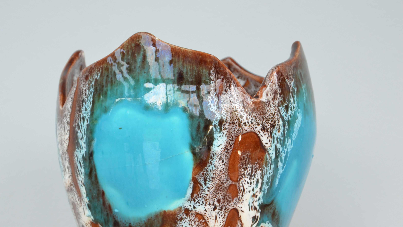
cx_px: 201
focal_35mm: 107
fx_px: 1141
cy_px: 207
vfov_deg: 11.3
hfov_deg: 20.0
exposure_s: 1/60
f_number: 7.1
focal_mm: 45
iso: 400
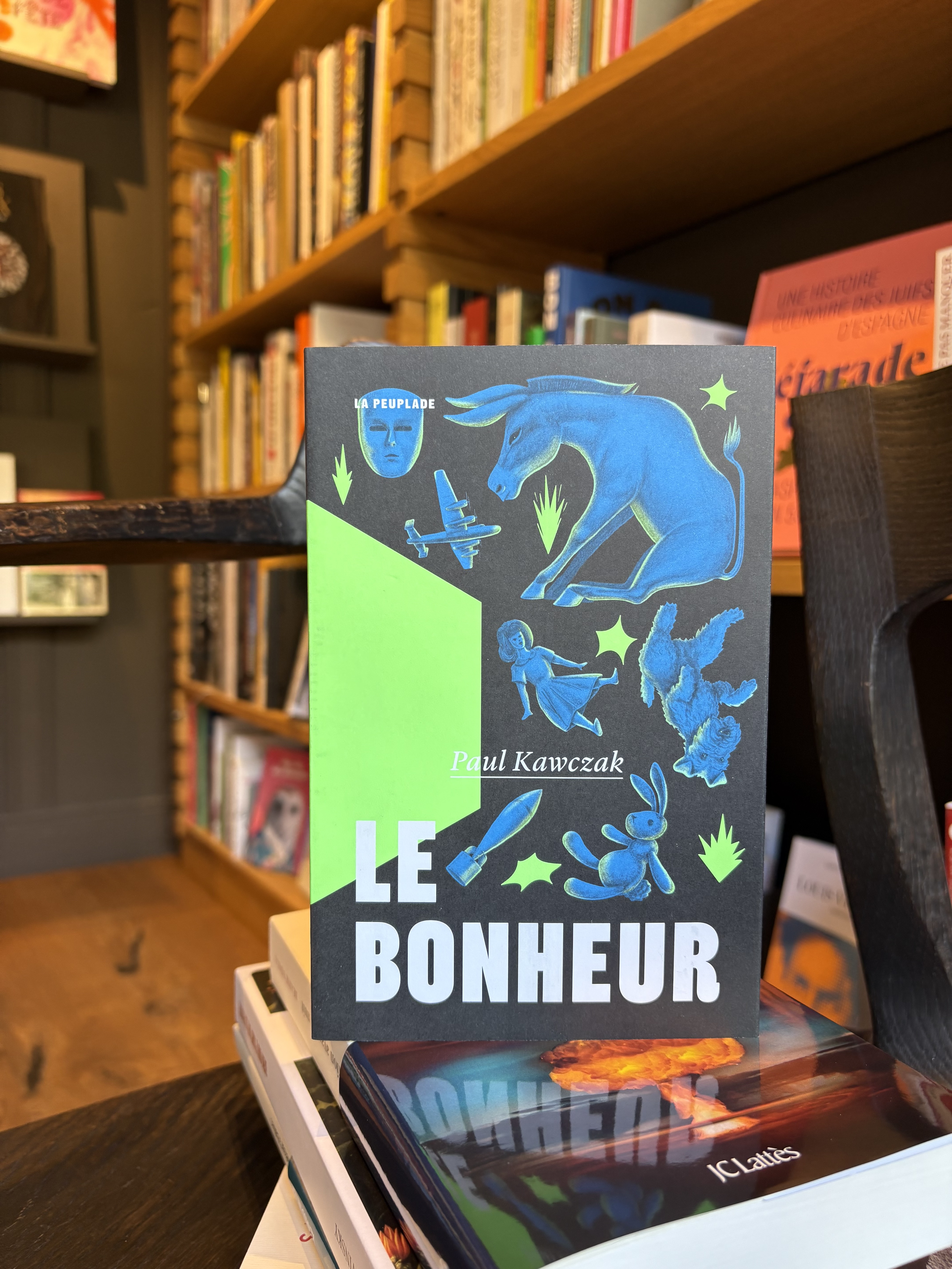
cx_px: 476
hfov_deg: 53.1
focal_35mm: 26
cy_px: 634
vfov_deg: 67.3
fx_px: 953
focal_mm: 5.96
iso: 100
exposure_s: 1/121
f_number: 1.6
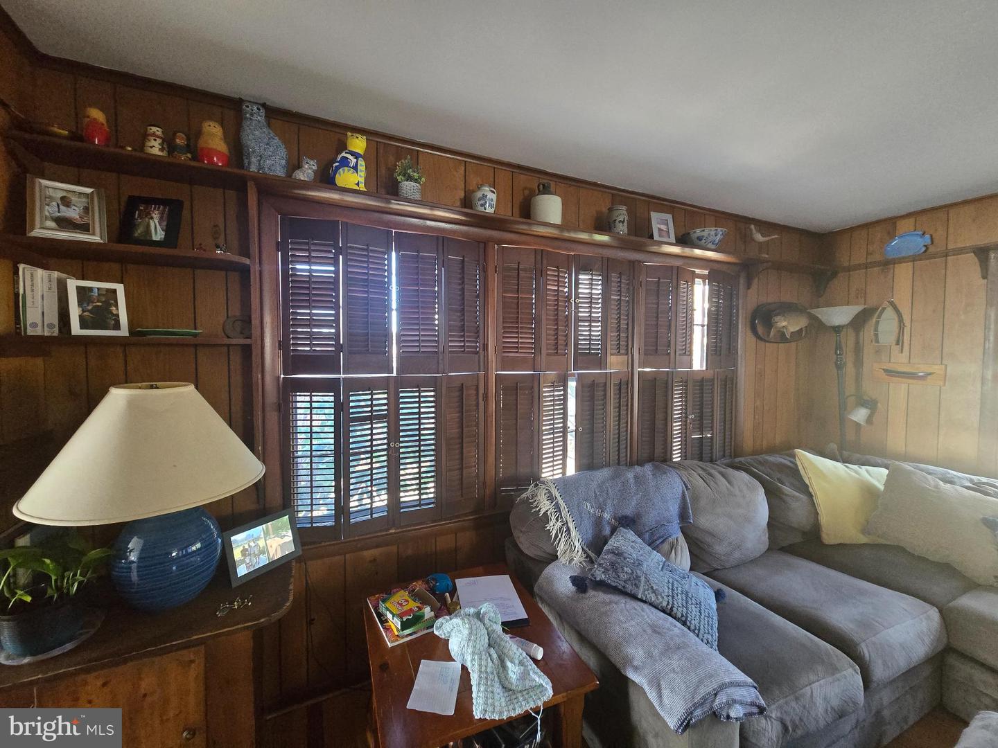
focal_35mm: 13
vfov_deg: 89.9
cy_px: 374
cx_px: 499
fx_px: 375
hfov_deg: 106.2
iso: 1000
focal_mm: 2.2
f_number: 2.2
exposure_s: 1/60
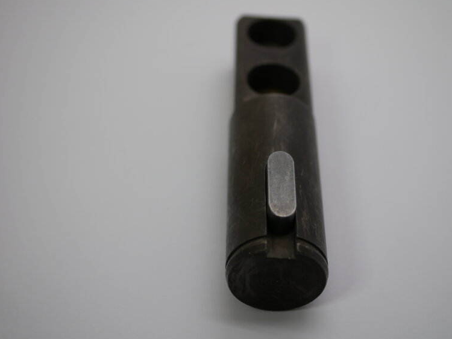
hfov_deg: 30.2
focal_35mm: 64
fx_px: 836
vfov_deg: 22.9
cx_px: 239
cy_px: 162
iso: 200
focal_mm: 30
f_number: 3.5
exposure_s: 1/200
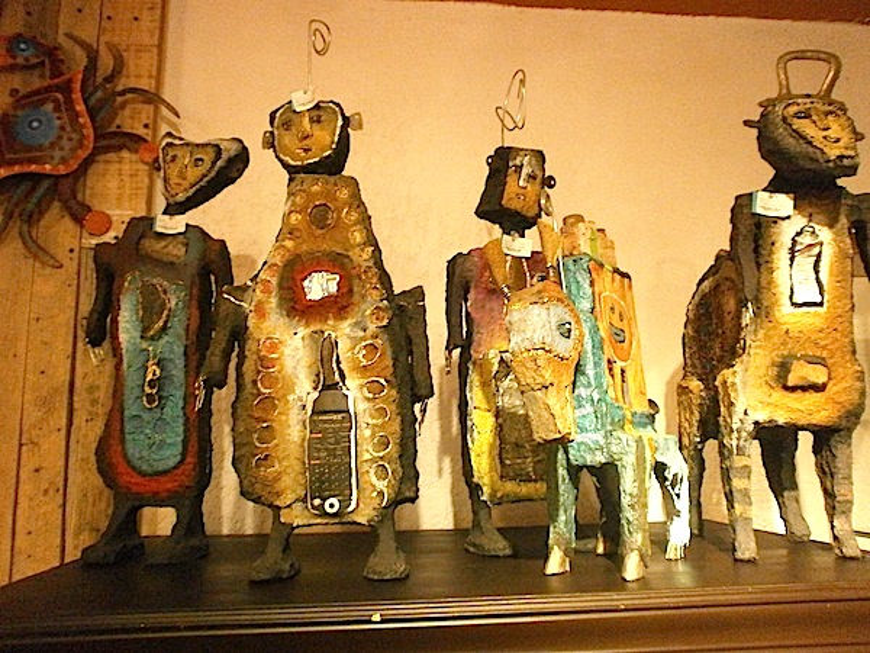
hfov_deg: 65.3
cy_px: 326
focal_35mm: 27
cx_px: 435
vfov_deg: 51.4
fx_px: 679
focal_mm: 4.8
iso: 800
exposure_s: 1/20
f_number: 2.9
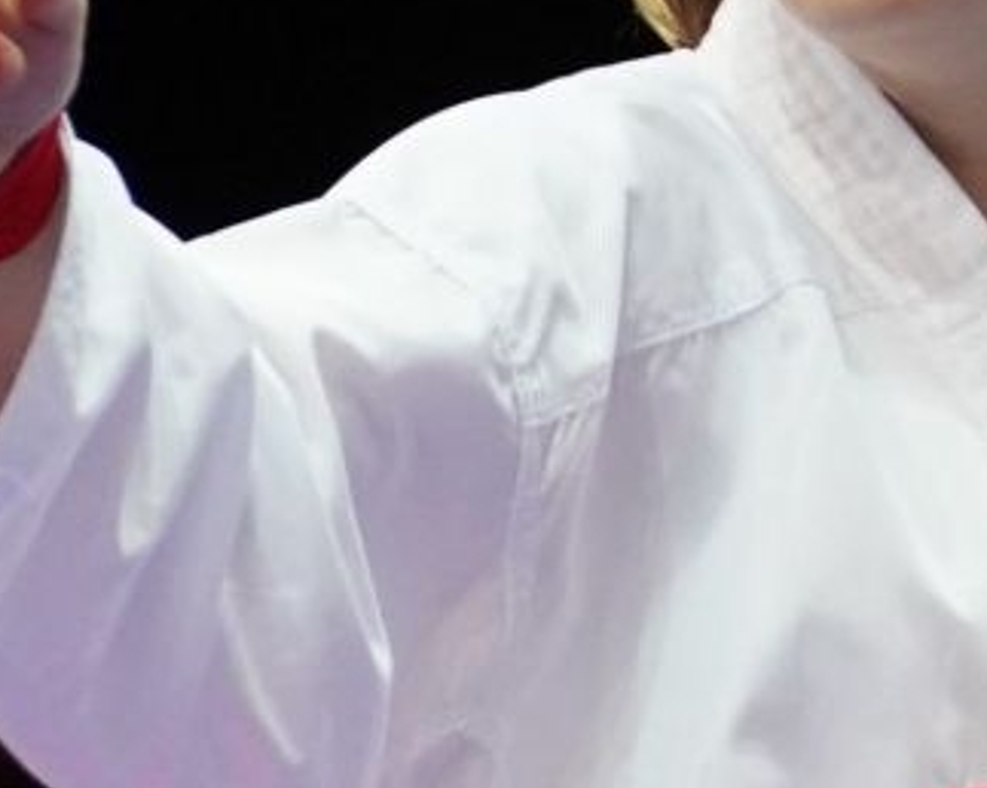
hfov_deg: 1.6
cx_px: 431
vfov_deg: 1.3
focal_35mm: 1209
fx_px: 35295
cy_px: 348
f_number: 2.8
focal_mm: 154
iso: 3200
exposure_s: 1/1000
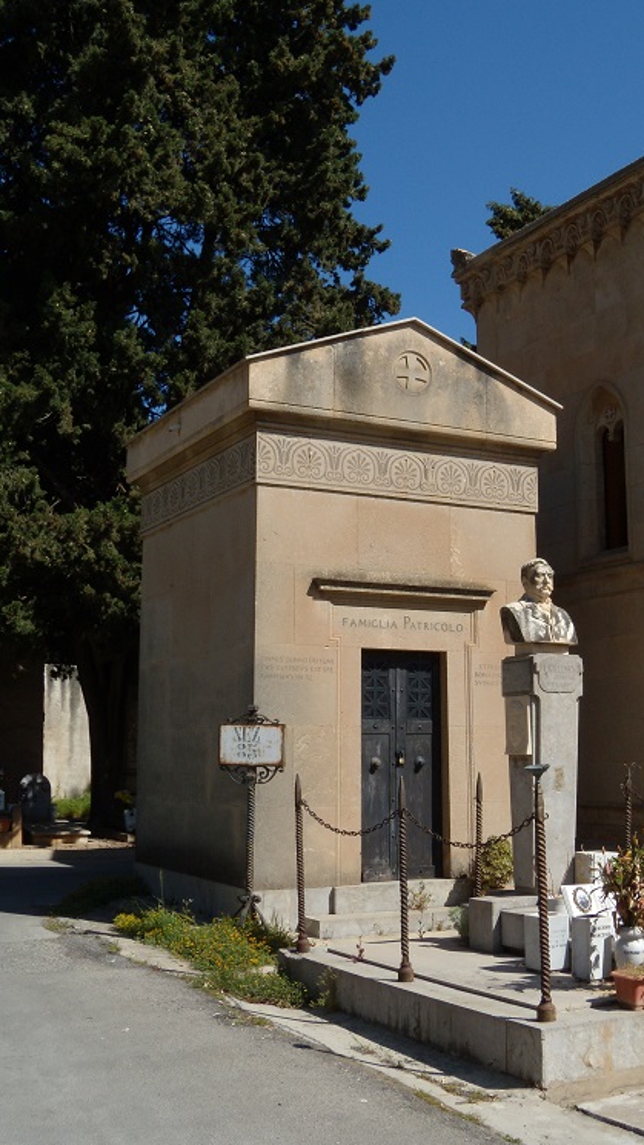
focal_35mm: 40
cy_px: 581
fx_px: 1214
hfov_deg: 29.5
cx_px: 426
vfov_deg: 50.5
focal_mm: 6.4
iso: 80
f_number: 8.5
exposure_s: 1/200
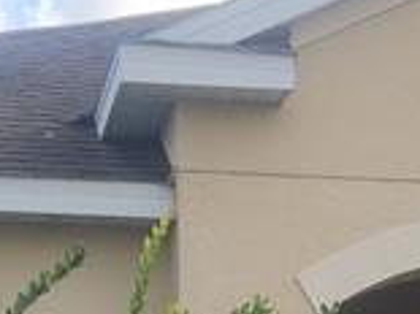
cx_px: 496
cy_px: 401
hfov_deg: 12.7
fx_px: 1843
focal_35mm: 152
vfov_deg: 9.6
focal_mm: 5.4
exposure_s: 1/1192
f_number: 1.8
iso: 20
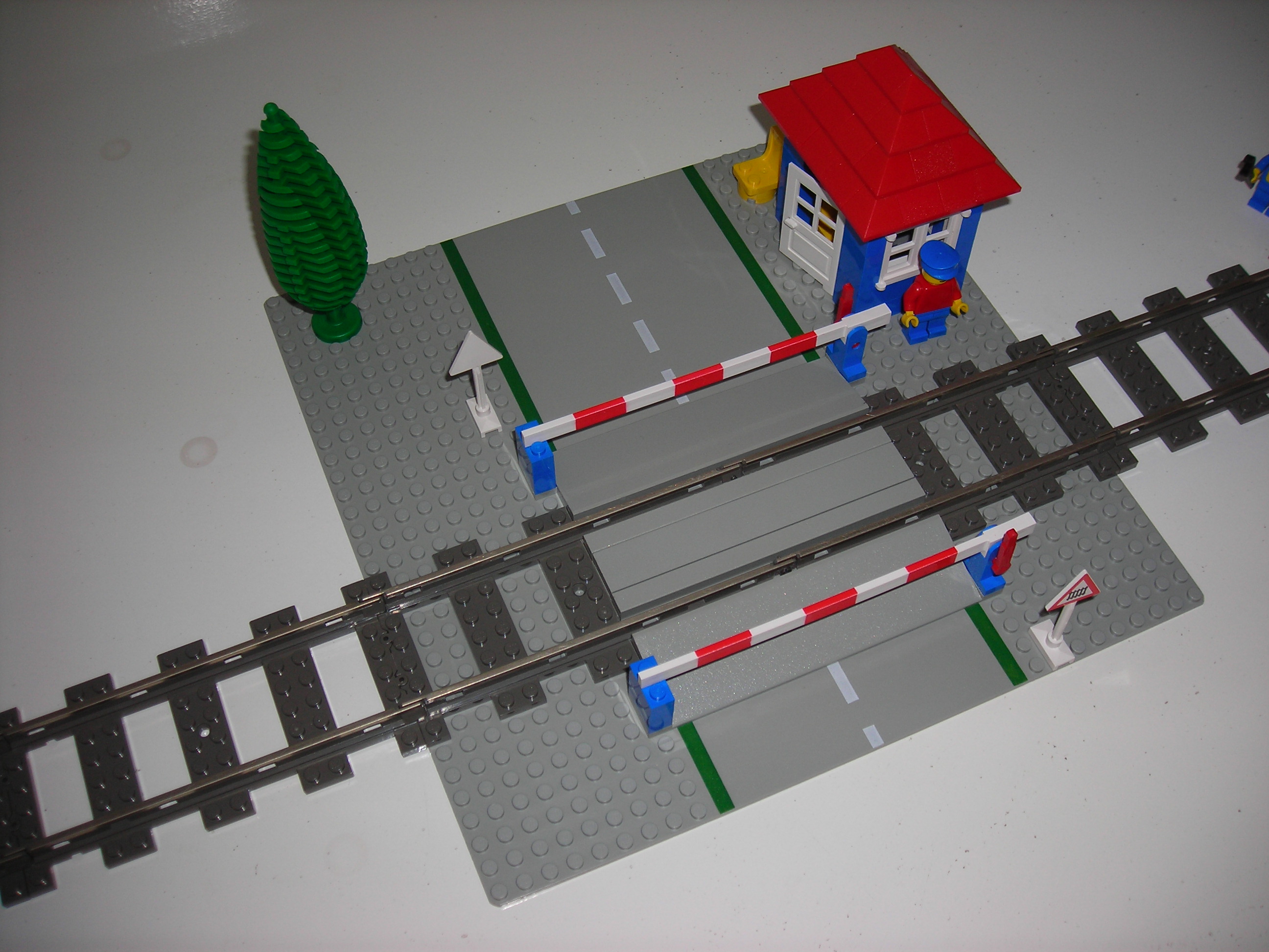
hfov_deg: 49.0
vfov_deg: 37.7
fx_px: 1393
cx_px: 634
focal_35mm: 38
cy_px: 476
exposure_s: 1/60.1
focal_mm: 6.3
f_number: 3.2
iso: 50
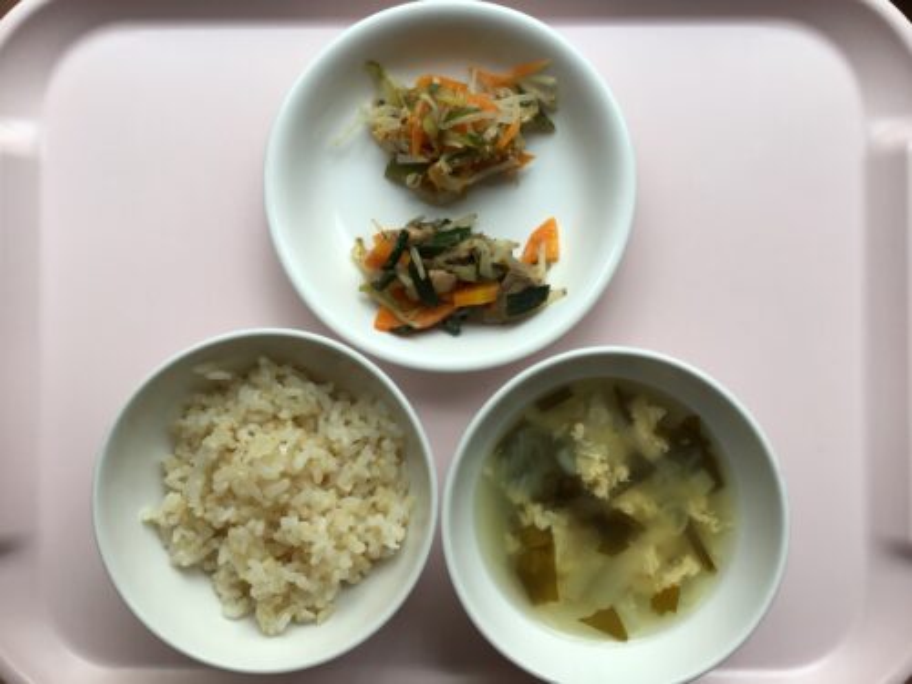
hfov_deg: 58.4
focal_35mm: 31
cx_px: 456
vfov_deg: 45.4
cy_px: 342
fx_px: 817
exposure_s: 1/60
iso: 32
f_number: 2.4
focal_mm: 3.3
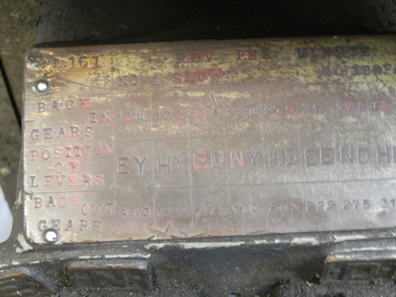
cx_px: 198
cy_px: 148
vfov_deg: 25.2
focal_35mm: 58
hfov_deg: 33.2
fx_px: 664
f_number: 3.5
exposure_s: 1/6.4
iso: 400
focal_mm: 10.3
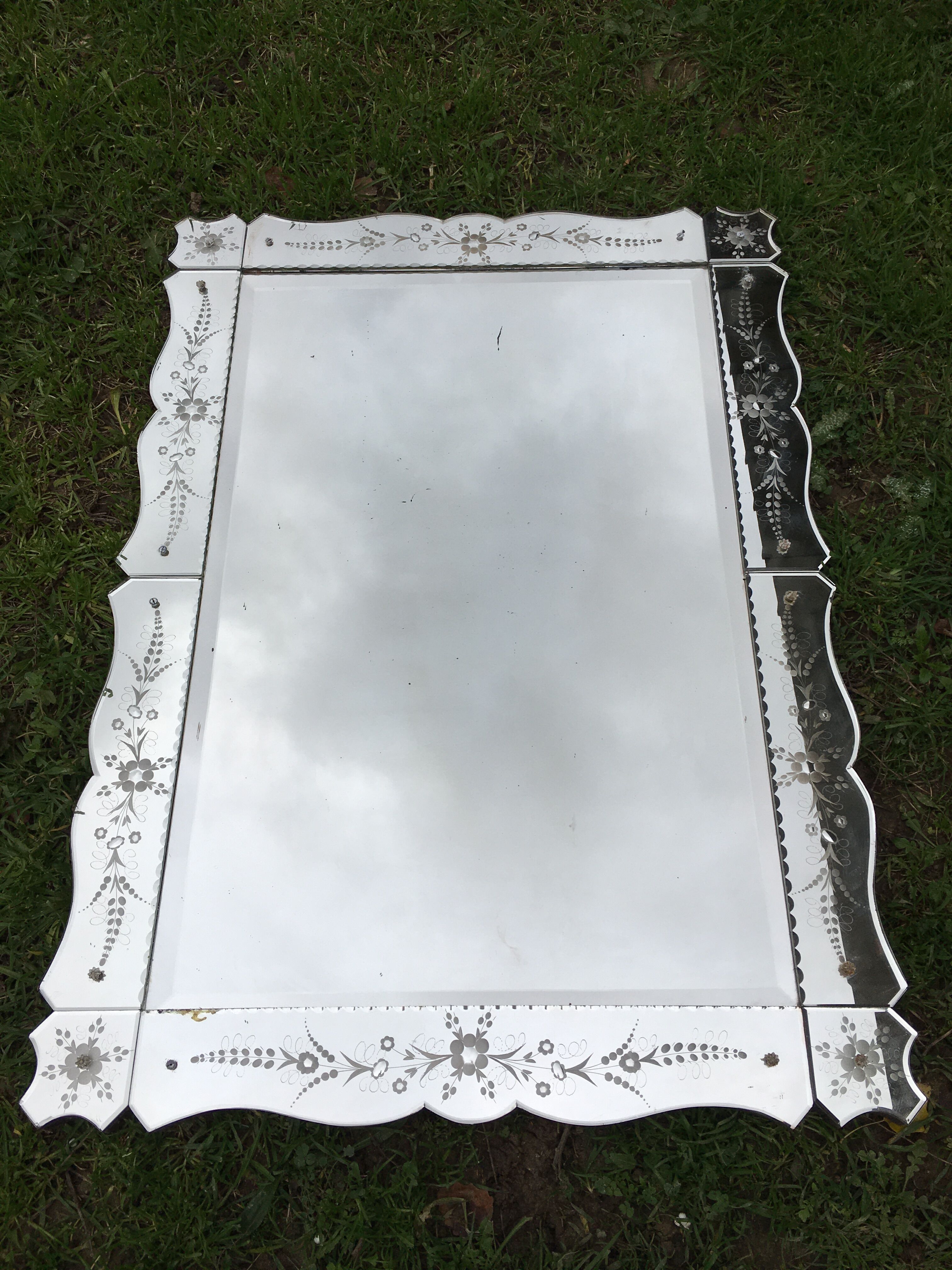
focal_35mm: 29
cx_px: 476
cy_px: 635
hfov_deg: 48.2
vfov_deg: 61.7
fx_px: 1063
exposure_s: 1/1131
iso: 25
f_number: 2.2
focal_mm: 4.15
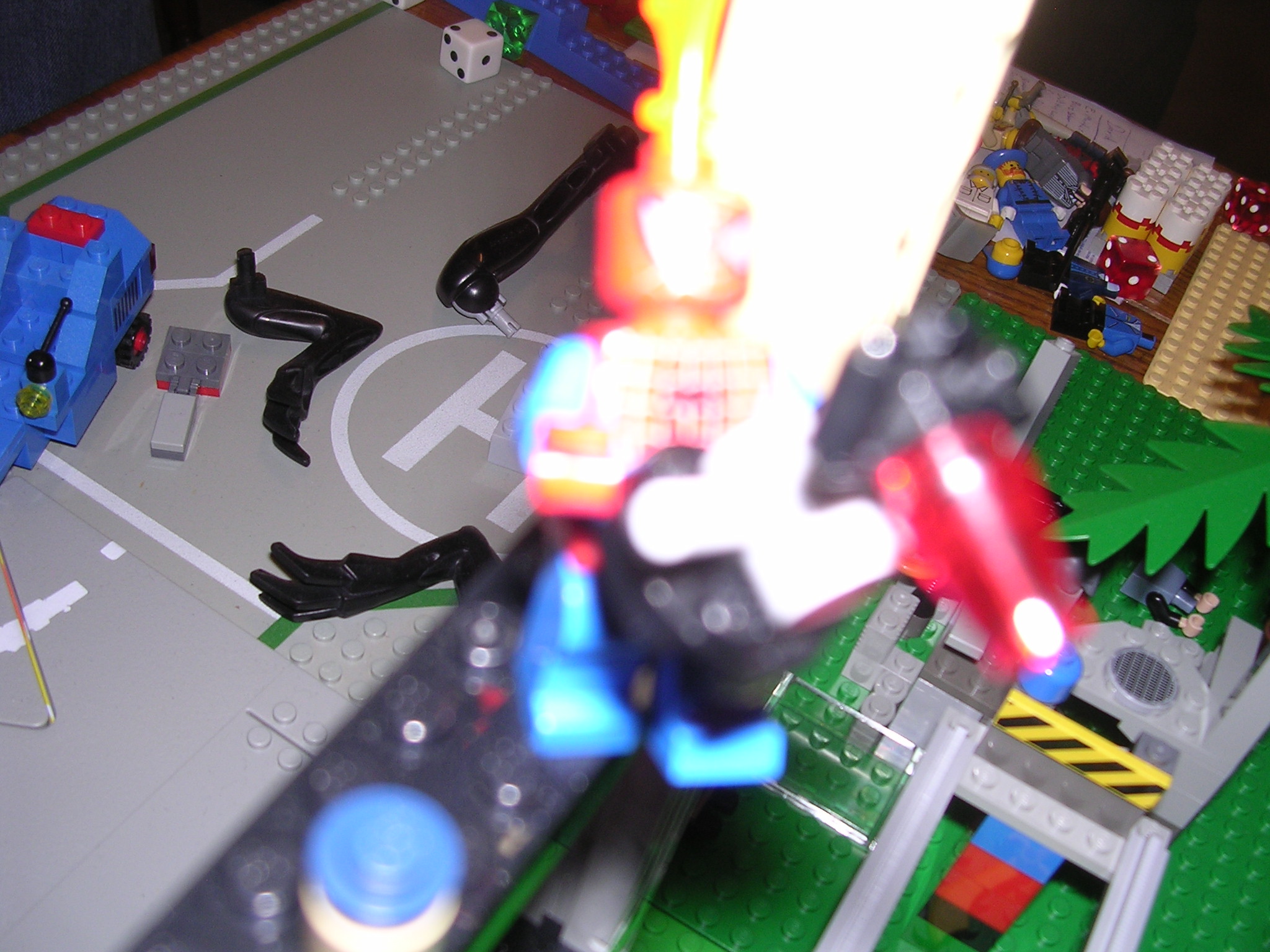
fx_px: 1394
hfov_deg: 49.0
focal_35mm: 38
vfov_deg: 37.7
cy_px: 476
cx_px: 635
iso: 100
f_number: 2.8
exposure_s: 1/60.1
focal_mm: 5.8
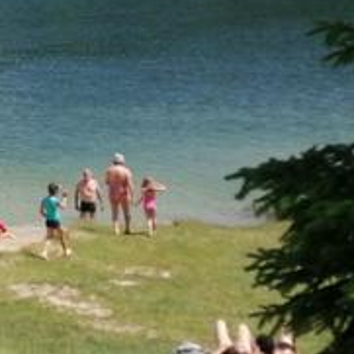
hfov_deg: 12.5
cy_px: 33
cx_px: -313
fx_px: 1446
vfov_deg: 13.8
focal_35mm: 125
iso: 50
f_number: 1.8
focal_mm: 3.62
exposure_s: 1/1754
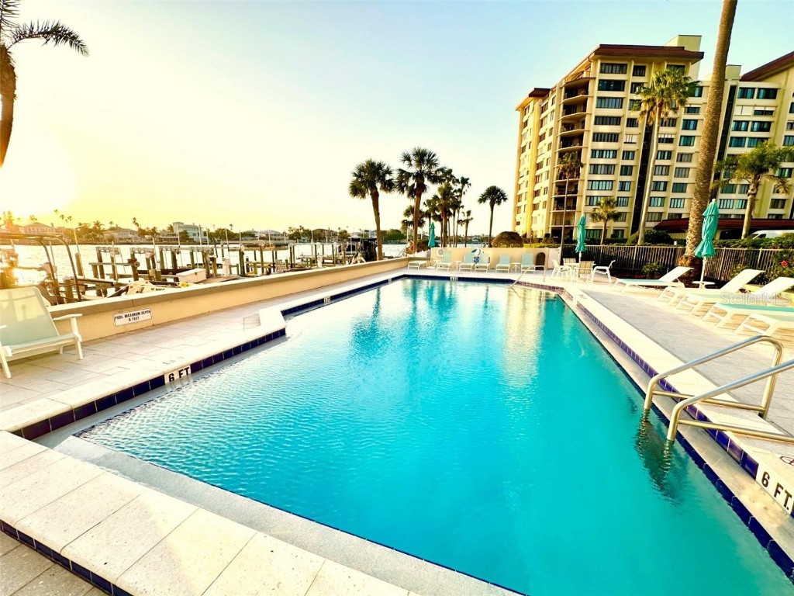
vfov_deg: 85.7
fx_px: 321
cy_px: 298
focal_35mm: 14
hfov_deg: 102.1
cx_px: 397
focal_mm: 2.2
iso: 40
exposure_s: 1/558
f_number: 2.2
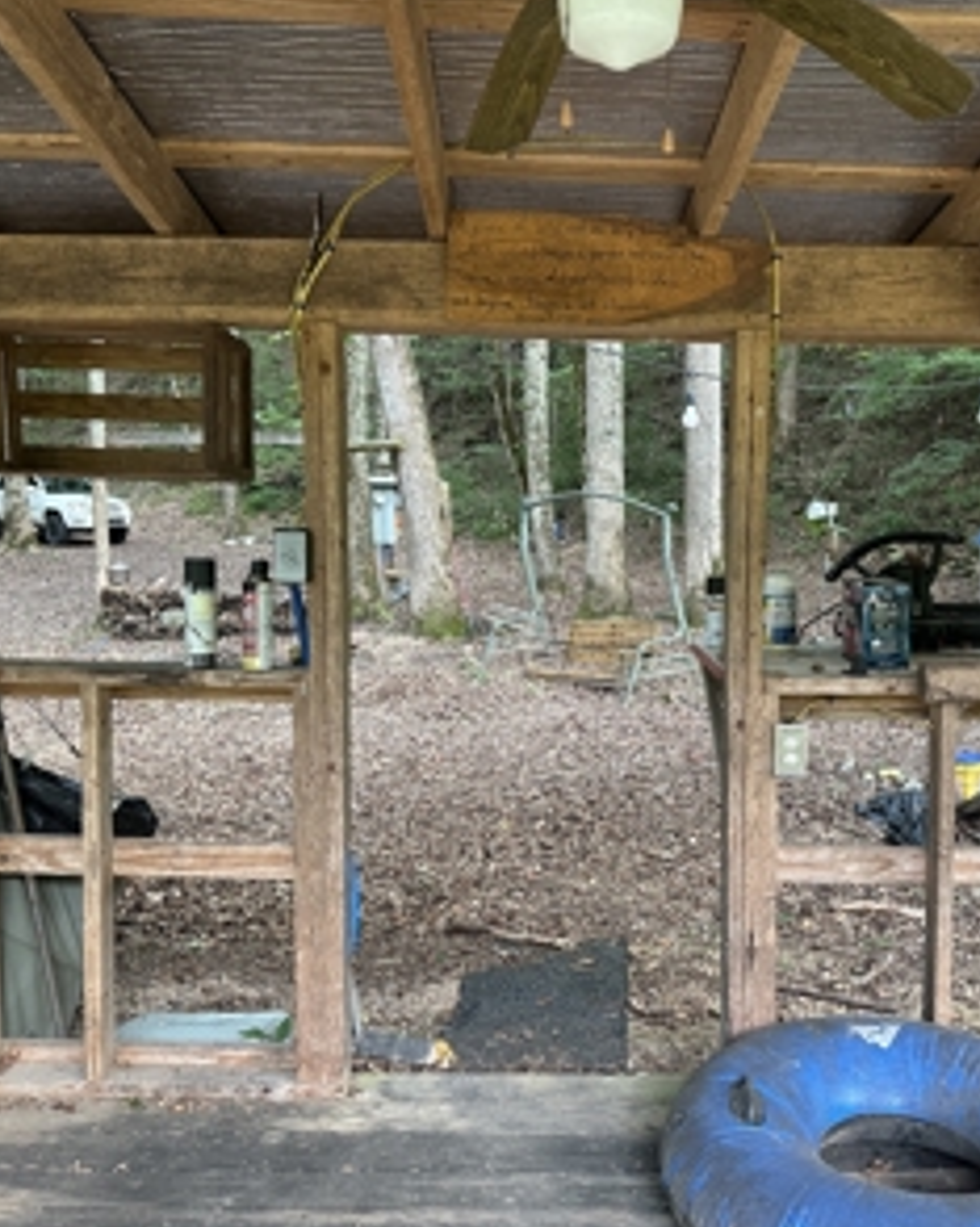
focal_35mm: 32
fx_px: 1161
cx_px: 578
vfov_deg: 55.7
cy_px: 620
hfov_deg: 45.6
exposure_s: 1/60
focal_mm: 6.86
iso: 250
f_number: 1.78
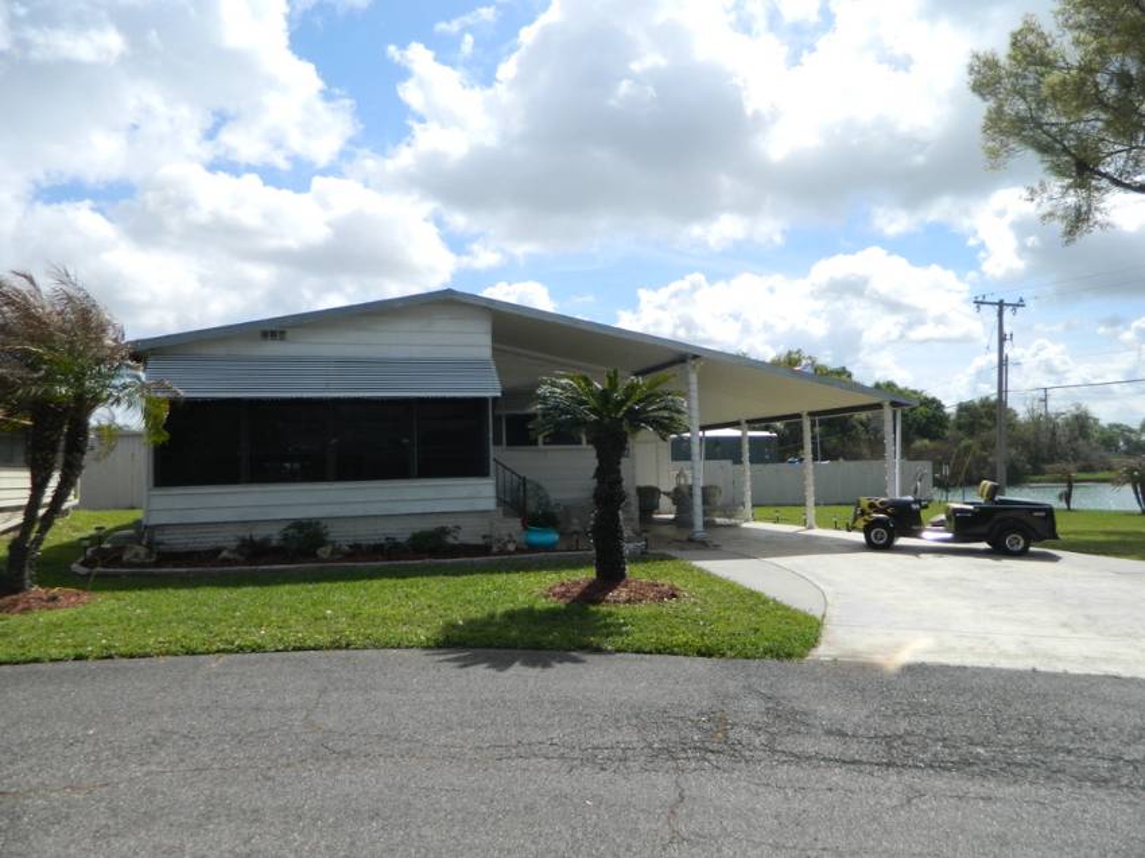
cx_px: 572
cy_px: 429
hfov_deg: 69.4
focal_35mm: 25
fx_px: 827
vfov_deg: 54.9
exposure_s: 1/320
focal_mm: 4.5
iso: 110
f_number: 8.7
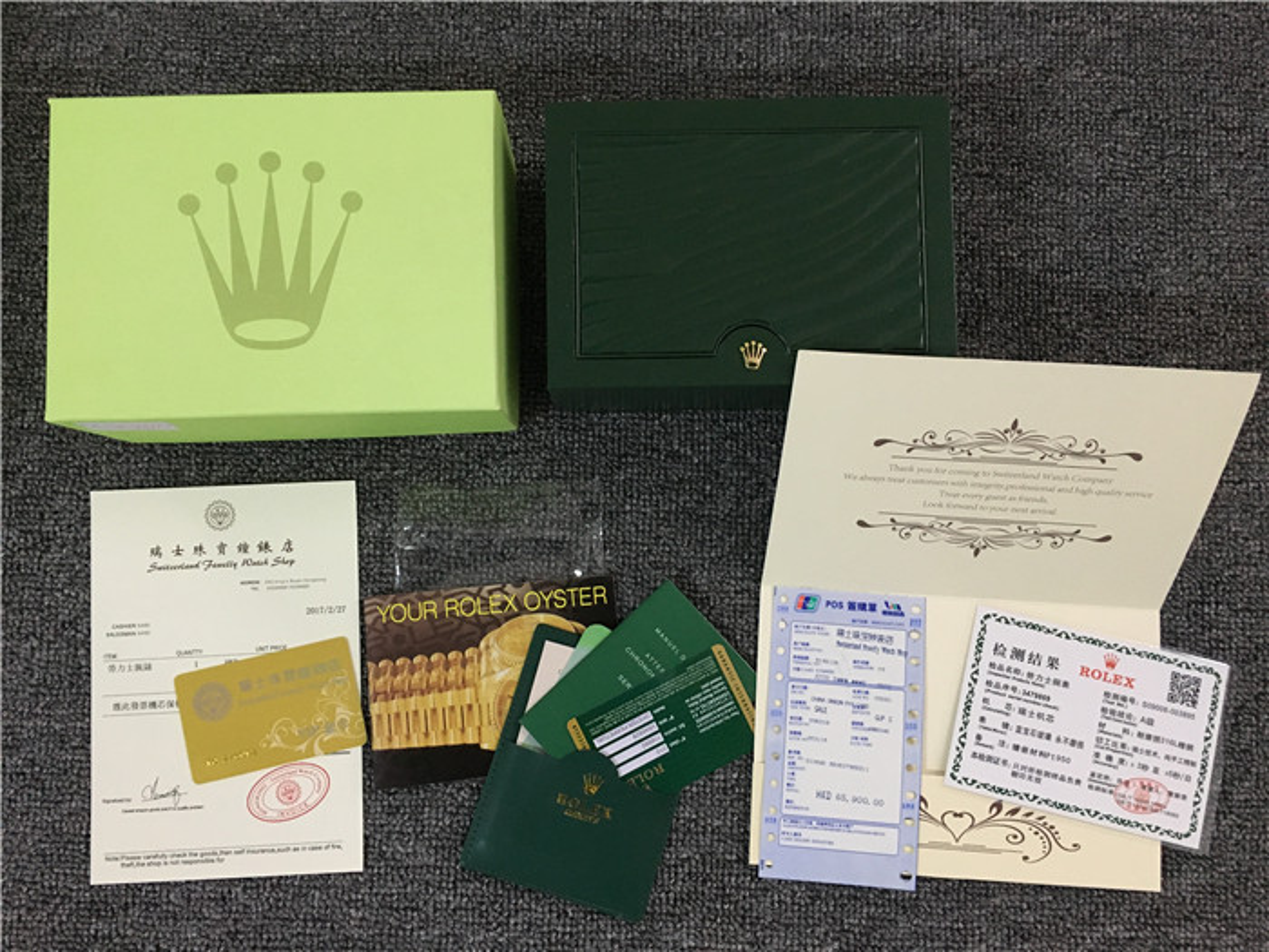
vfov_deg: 48.2
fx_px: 1063
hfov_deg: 61.7
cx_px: 634
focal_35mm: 29
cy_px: 476
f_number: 2.2
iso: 200
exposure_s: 1/33
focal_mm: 4.15
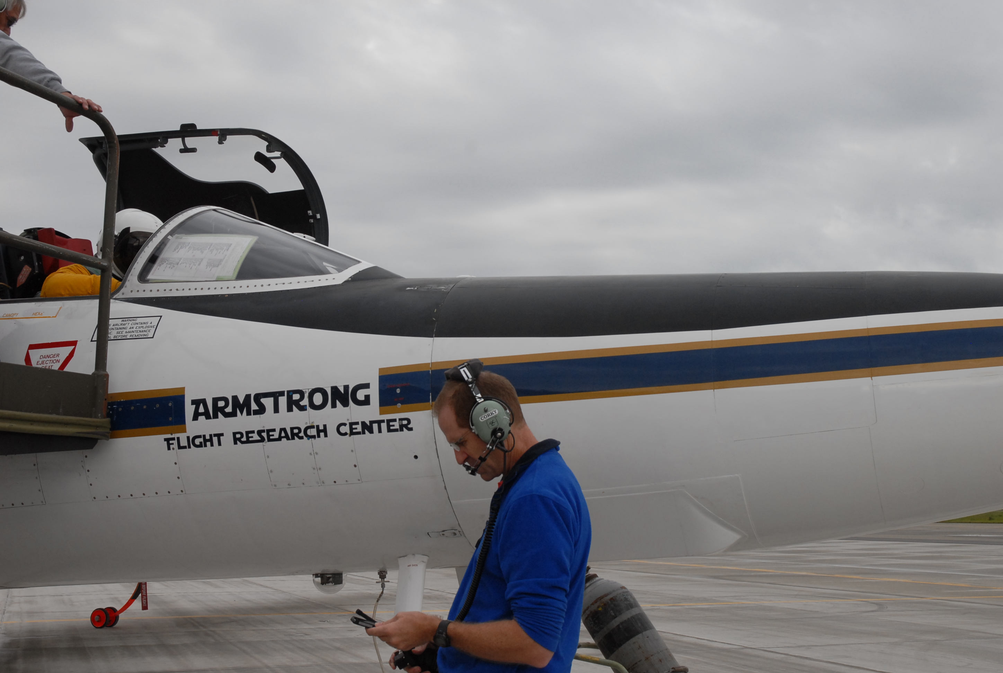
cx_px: 502
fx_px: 1214
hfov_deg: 44.9
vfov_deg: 31.0
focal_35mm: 44
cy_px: 336
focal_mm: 29
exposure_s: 1/320
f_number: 9
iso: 400
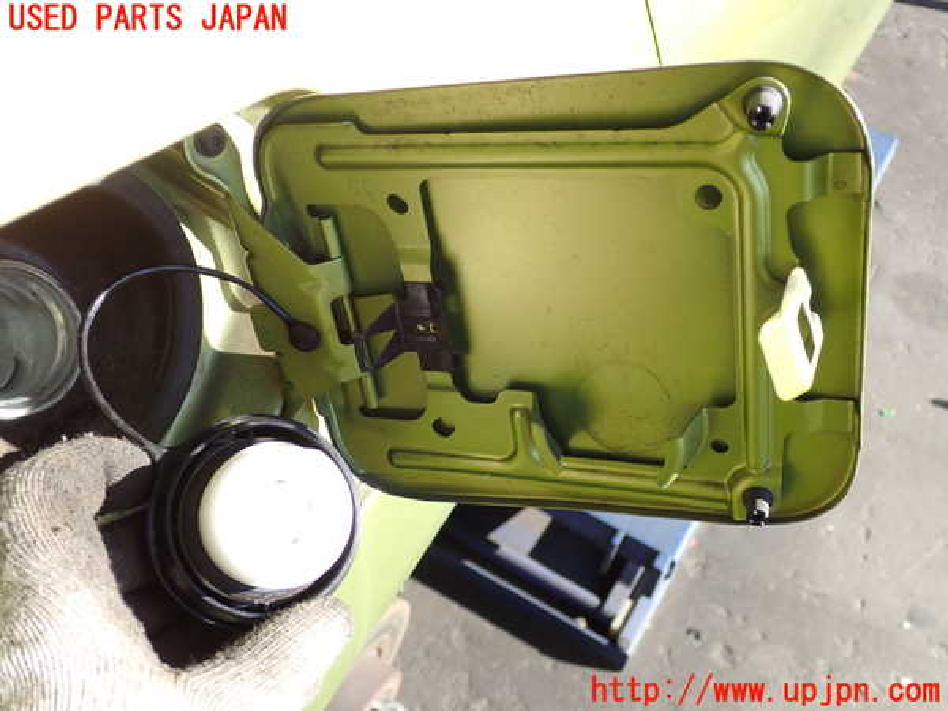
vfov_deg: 37.7
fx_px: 1041
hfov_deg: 49.0
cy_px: 356
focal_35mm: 38
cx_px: 474
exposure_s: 1/320
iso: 100
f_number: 2.7
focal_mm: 6.83
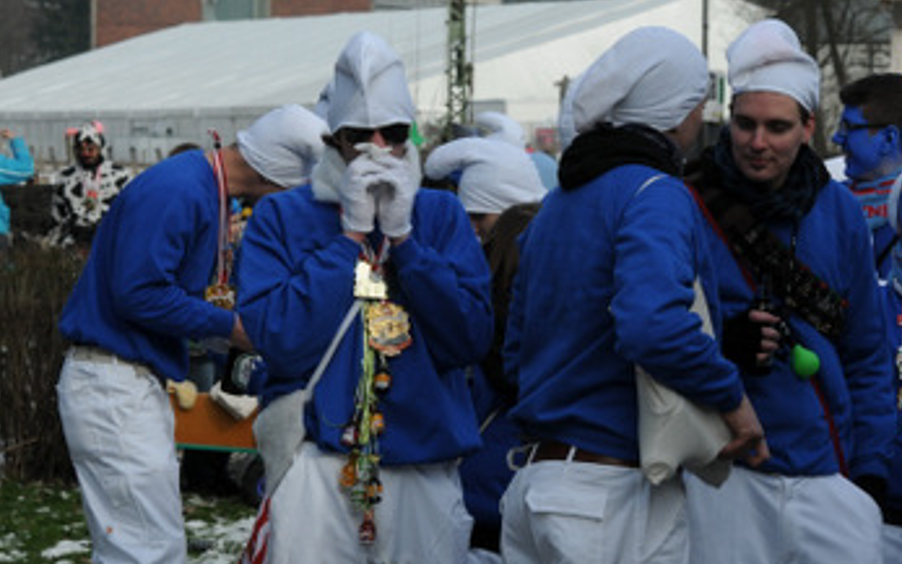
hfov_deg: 9.1
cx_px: 504
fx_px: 5673
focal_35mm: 231
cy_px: 286
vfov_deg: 5.7
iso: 200
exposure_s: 1/250
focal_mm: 105
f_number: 10
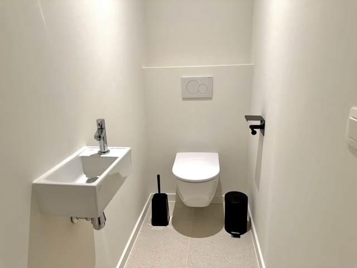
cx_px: 178
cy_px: 134
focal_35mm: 24
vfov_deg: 56.8
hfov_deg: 71.6
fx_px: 248
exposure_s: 1/100
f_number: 1.78
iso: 200
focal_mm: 6.86
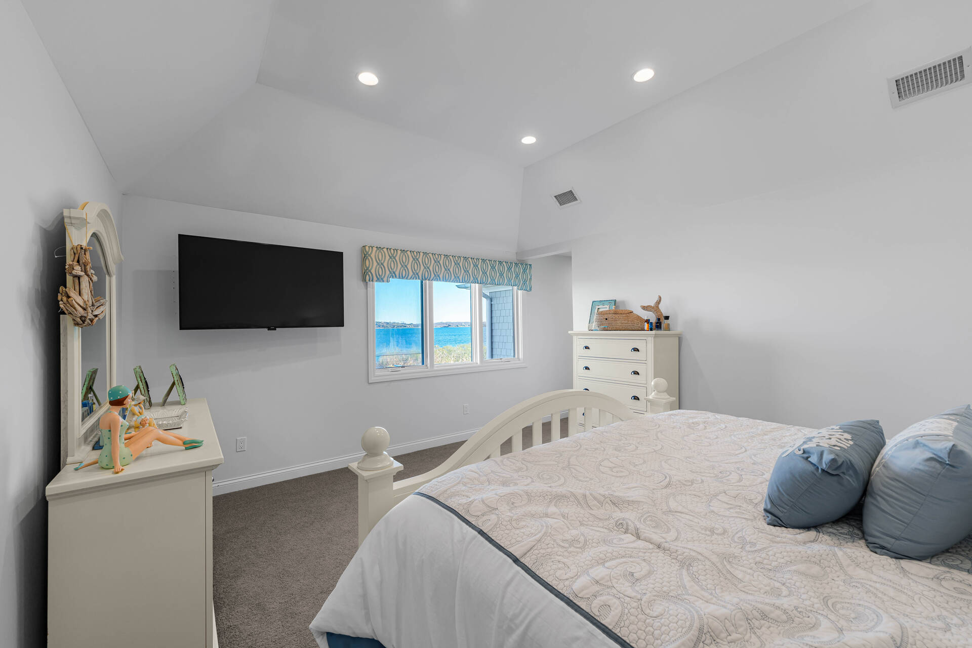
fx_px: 378
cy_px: 324
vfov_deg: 81.2
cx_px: 486
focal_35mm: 14
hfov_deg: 104.3
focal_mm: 14
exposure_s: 1/4
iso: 250
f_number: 9
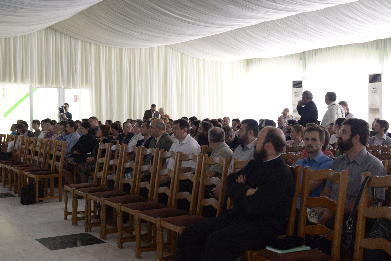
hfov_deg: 41.1
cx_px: 196
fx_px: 522
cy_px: 130
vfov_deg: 28.1
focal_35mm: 48
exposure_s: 1/80
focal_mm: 48
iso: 2000
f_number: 4.5
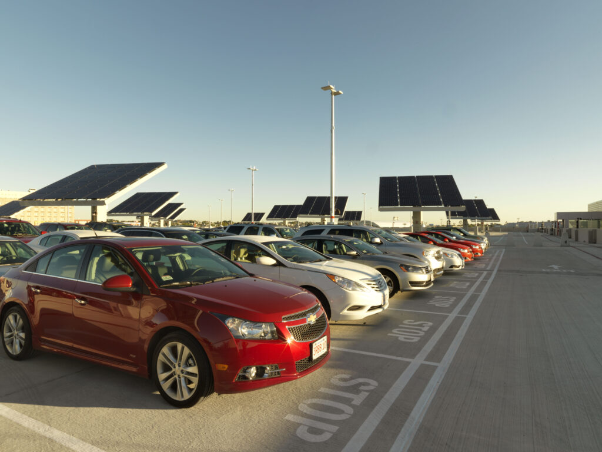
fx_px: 365
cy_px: 226
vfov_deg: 63.4
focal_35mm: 21
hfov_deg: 79.0
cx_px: 301
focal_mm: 28
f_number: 32
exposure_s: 1/6
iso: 100
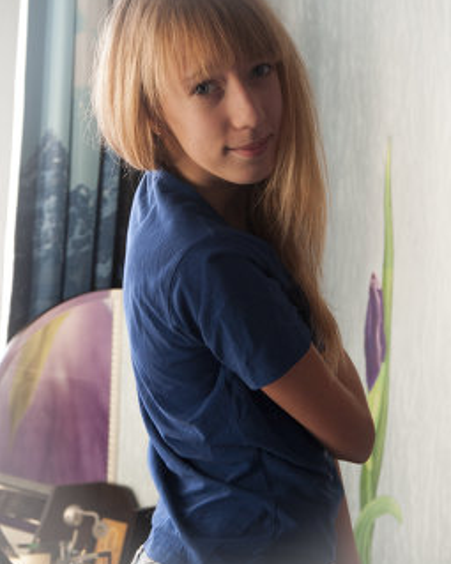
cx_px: 227
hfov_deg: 17.3
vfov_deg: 21.5
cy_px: 280
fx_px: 1486
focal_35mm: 89
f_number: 6.3
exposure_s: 1/15
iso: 200
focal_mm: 52
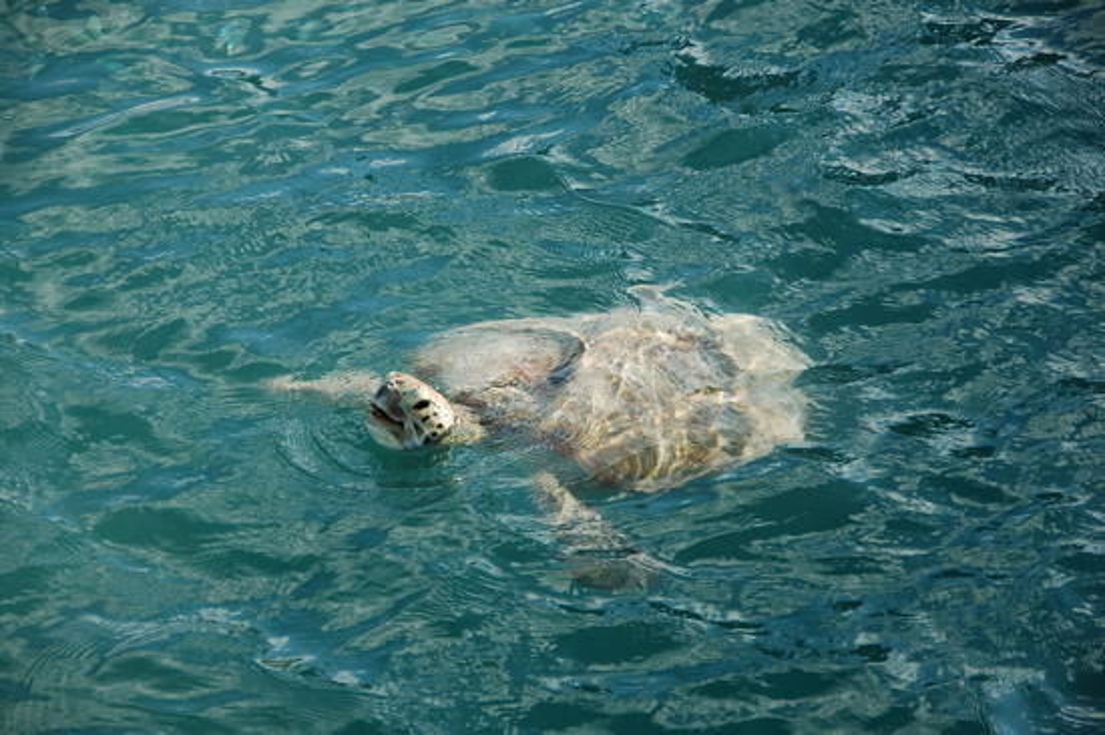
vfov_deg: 7.9
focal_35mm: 174
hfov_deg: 11.8
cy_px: 368
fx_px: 5337
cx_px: 552
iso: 200
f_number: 6
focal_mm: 116
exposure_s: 1/250
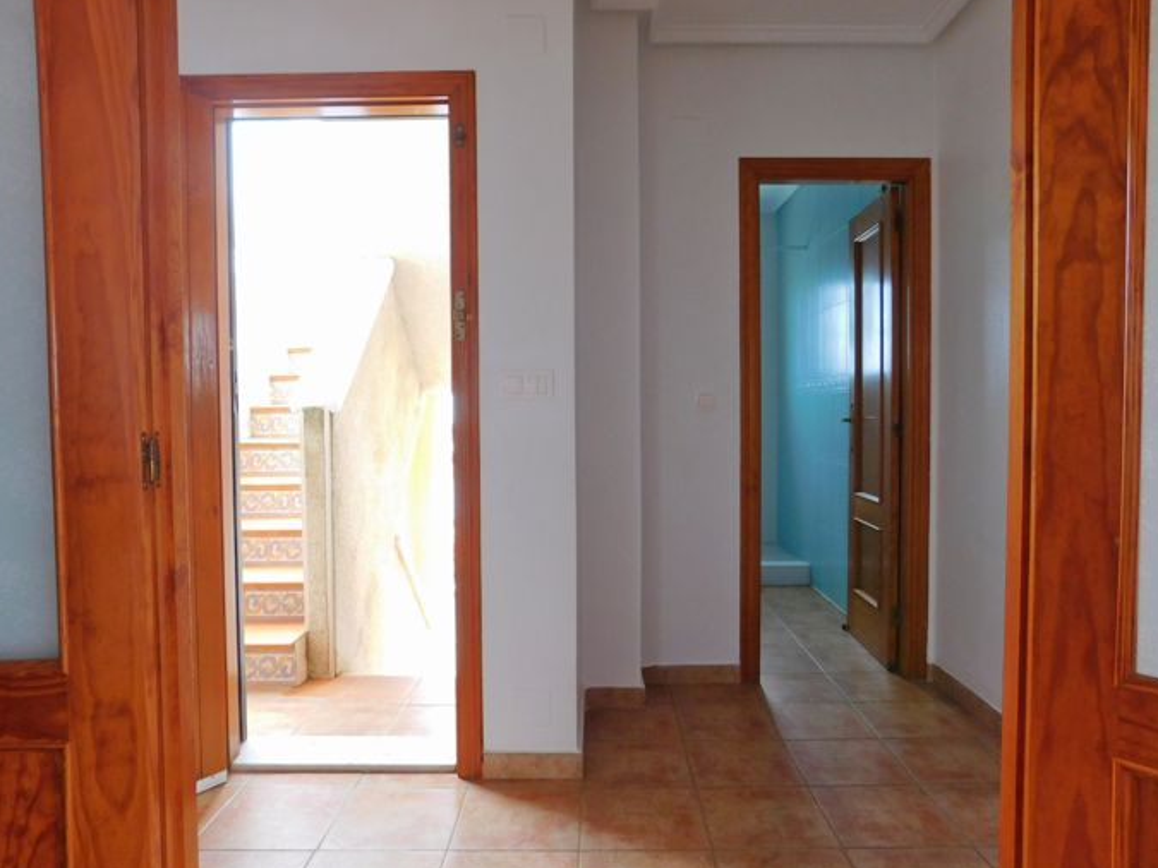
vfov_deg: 56.8
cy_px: 437
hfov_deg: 71.6
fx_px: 803
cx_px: 591
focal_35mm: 24
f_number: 3
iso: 125
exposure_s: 1/30
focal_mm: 4
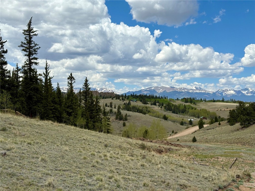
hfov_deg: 36.8
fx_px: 383
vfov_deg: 28.0
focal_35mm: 52
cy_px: 96
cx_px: 128
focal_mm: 5.96
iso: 32
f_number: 1.6
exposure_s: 1/4630
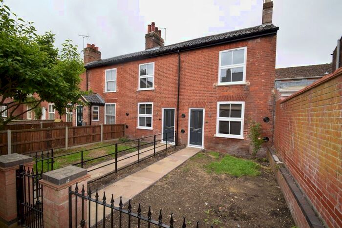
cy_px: 114
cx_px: 171
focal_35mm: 15
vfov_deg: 77.4
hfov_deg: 100.4
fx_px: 143
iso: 100
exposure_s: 1/160
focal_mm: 10
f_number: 6.3
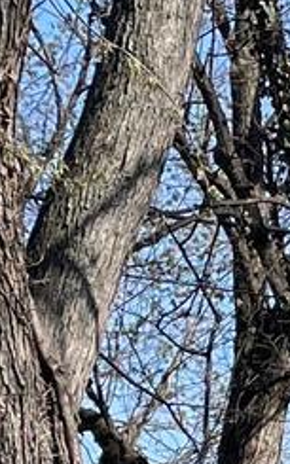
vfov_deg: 8.6
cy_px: 987
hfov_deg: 5.4
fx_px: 2910
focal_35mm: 230
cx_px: 787
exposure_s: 1/1795
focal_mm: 4.2
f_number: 1.6
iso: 32
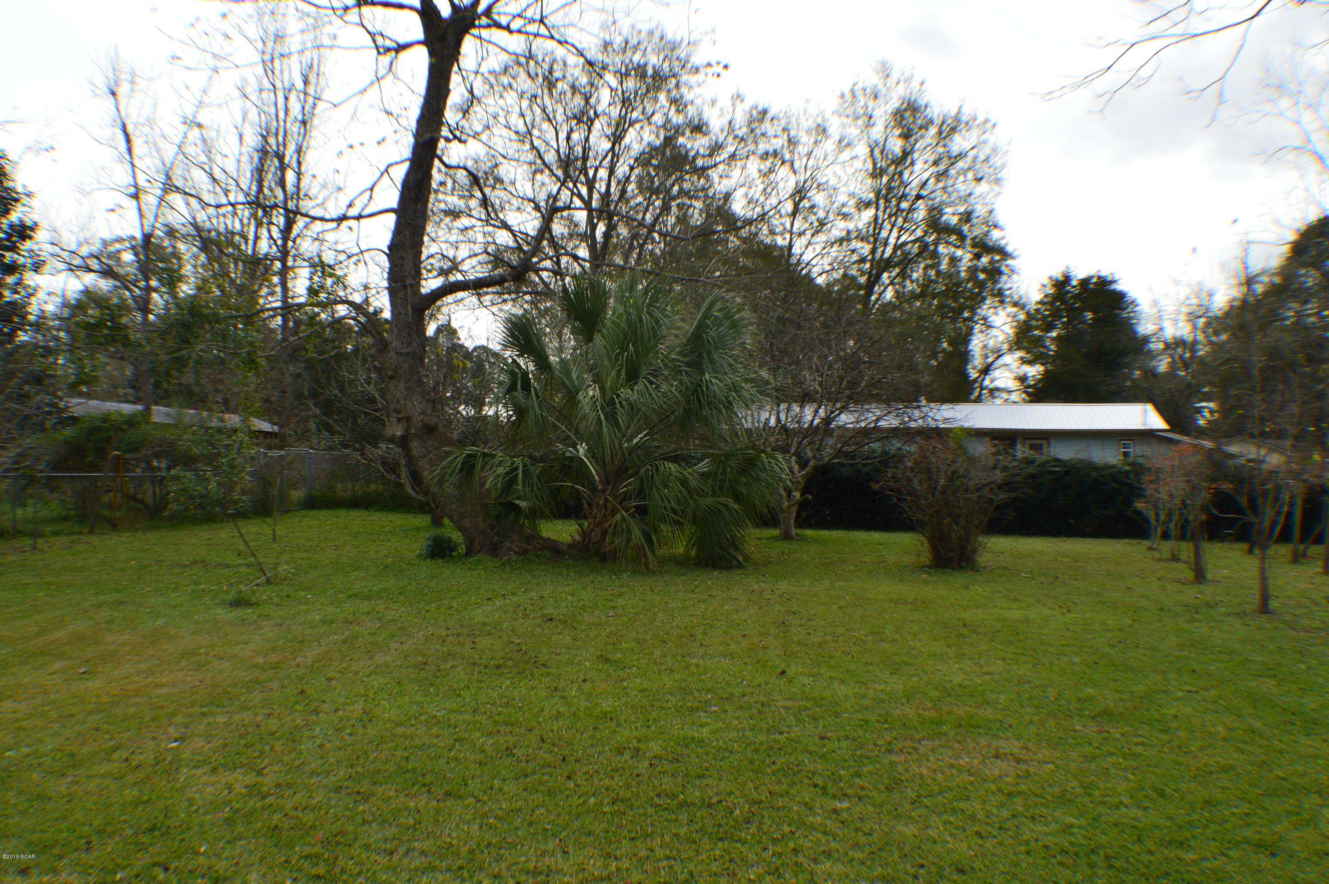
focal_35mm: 42
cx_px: 664
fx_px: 1549
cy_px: 442
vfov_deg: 31.8
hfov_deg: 46.4
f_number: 10
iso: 400
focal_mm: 28
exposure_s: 1/200
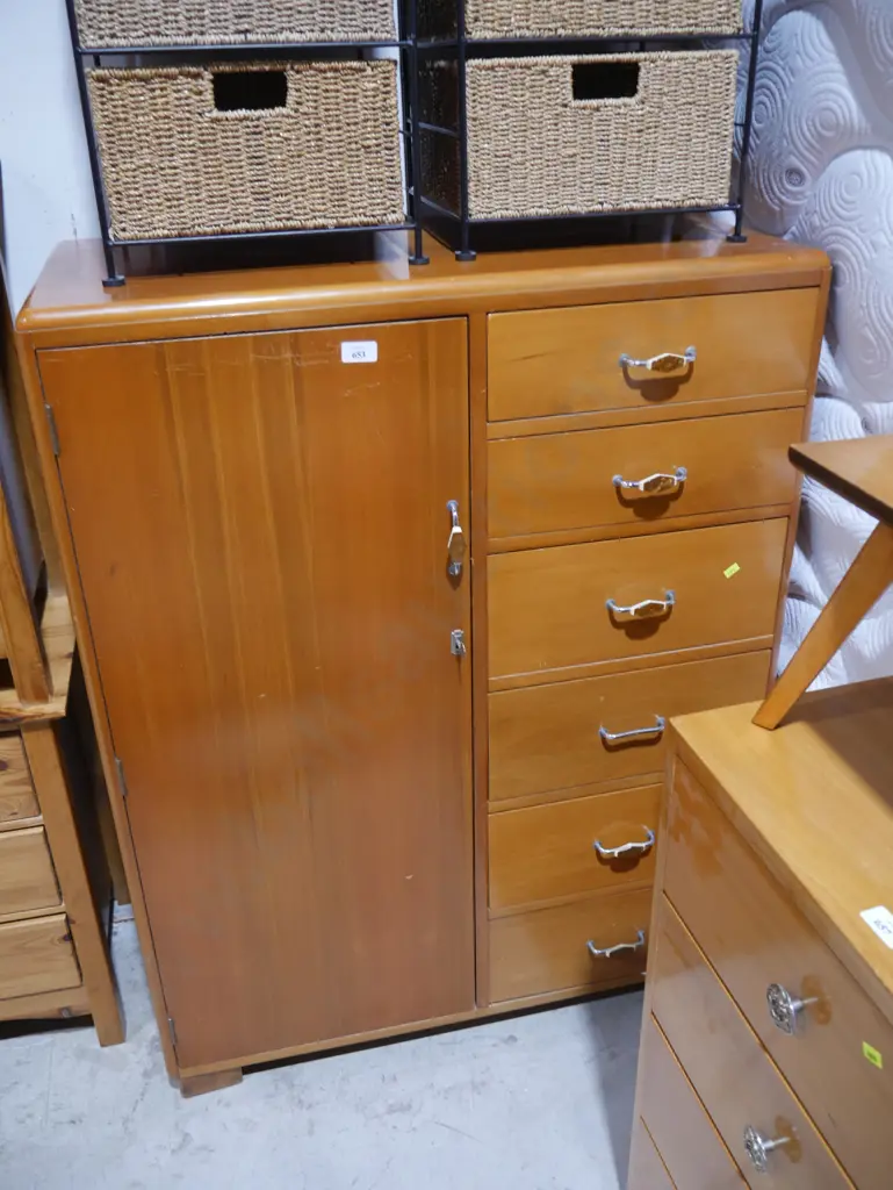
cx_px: 446
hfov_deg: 46.8
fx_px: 1031
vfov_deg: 59.9
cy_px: 595
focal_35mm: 30
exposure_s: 1/60
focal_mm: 15
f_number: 3.6
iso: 500
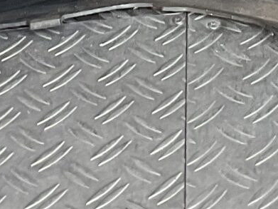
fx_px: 1525
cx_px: 176
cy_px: -325
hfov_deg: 10.4
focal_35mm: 190
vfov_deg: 7.2
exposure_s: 1/50
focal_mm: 3
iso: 40
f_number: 1.8
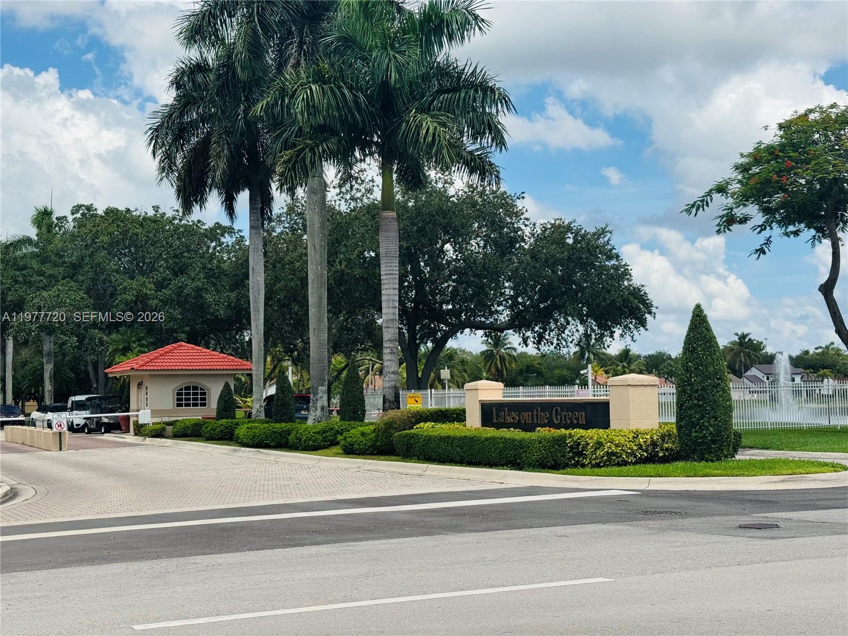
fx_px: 1176
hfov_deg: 39.7
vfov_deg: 30.3
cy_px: 318
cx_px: 424
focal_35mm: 48
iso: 64
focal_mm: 6.76
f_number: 1.78
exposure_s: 1/4975
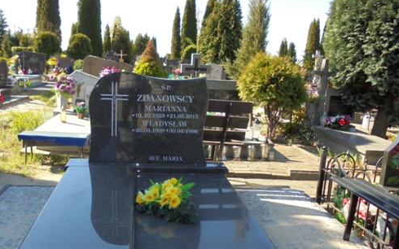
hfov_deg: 53.8
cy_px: 158
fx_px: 391
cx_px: 168
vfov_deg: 35.1
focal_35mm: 36
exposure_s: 1/320
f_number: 3.5
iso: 100
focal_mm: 4.6
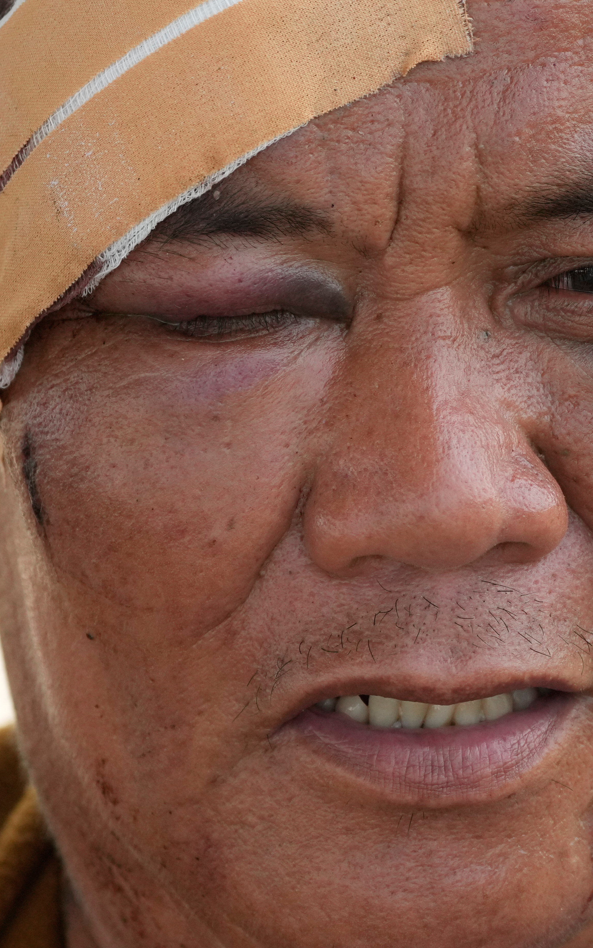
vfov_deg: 4.3
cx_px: 556
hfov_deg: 2.7
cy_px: 533
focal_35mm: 484
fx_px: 12516
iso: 1000
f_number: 5.6
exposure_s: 1/2000
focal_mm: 203
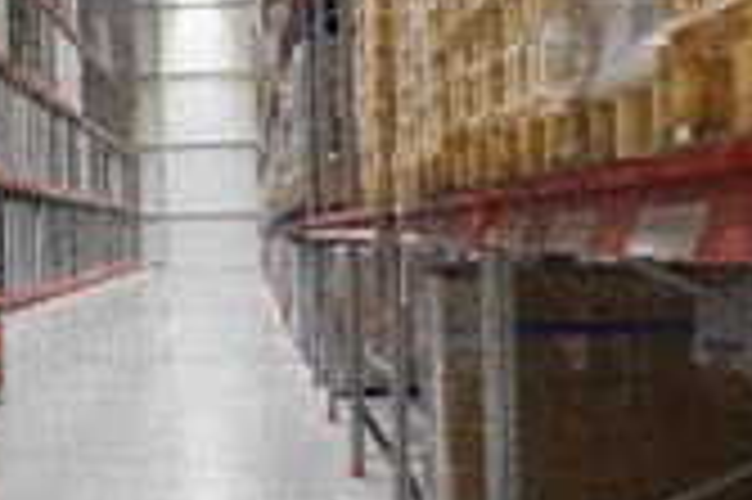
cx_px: -356
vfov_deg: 14.8
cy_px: 178
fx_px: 1920
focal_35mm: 92
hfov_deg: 19.5
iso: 3200
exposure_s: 1/160
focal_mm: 16
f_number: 3.5
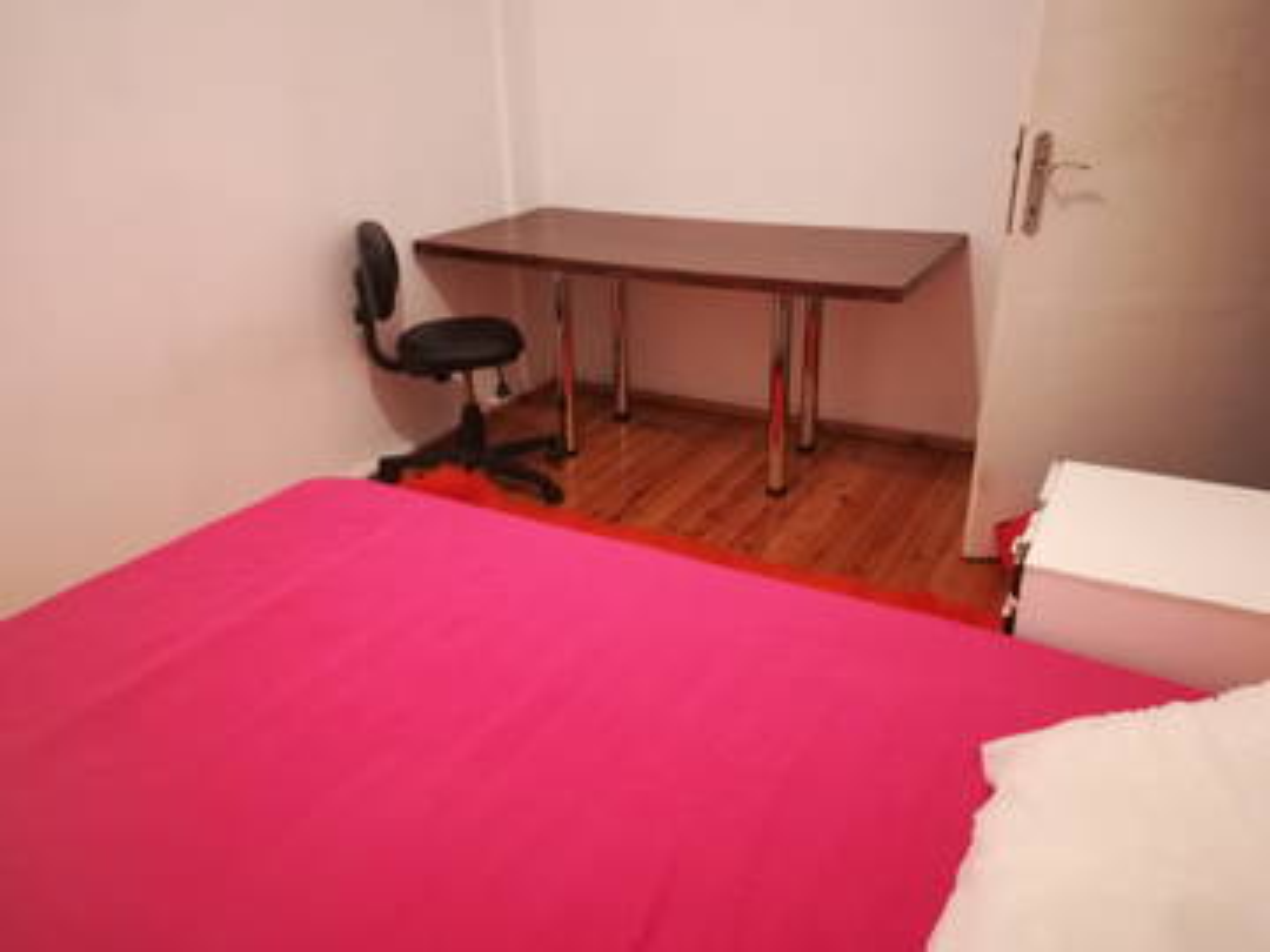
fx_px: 954
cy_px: 476
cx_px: 635
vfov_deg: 53.1
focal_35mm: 26
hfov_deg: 67.3
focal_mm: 3.83
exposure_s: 1/14.3
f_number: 2.2
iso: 800
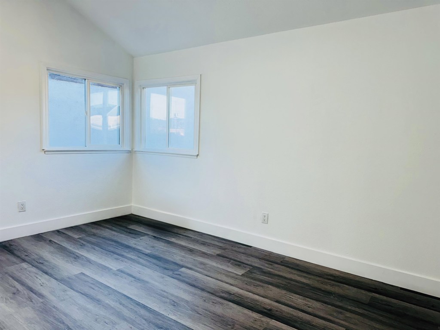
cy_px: 165
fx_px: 305
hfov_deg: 71.6
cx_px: 220
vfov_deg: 56.8
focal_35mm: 24
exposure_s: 1/120
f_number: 1.78
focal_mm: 6.76
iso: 80
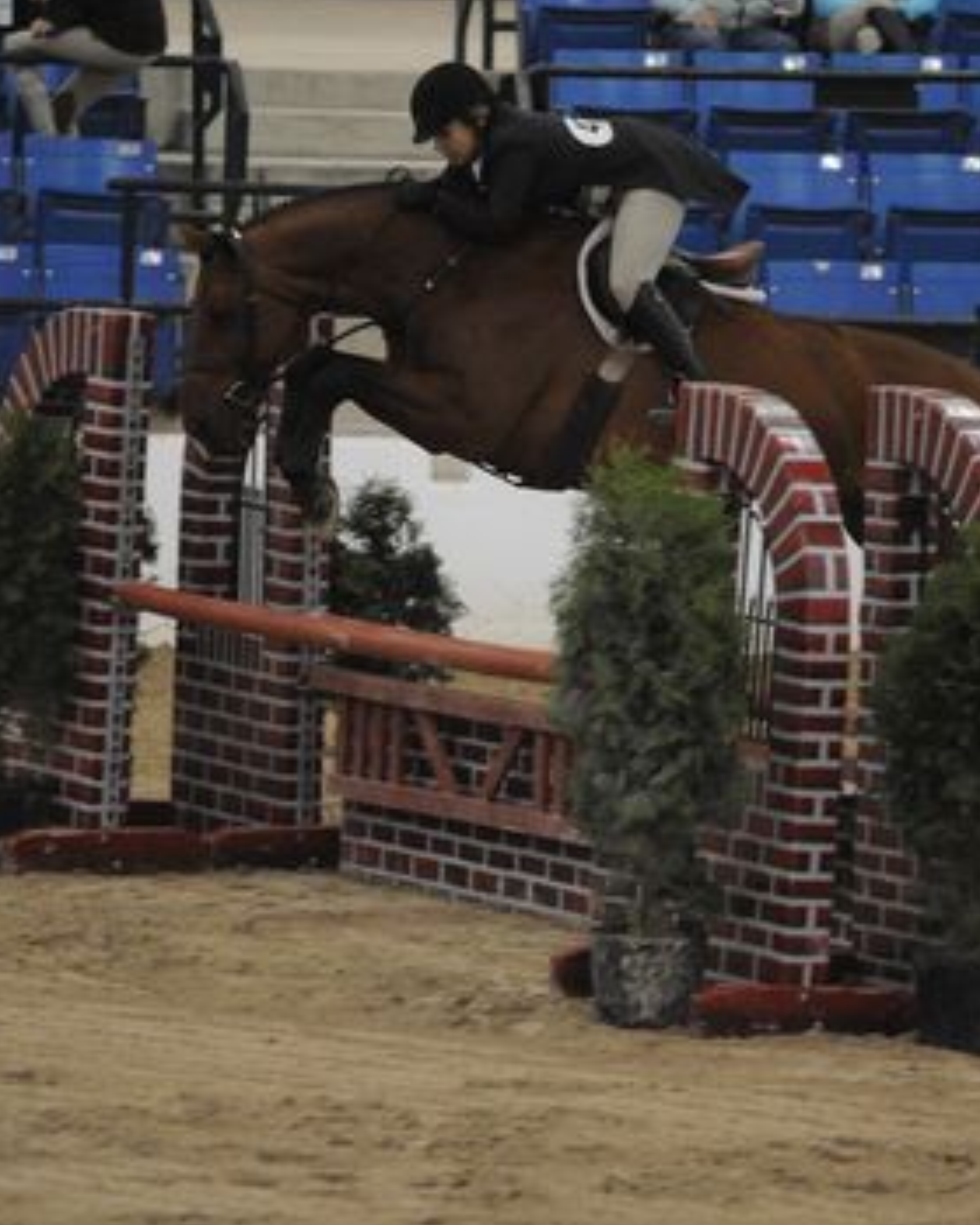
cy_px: 539
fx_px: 12436
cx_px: 494
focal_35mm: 343
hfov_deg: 4.5
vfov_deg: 5.6
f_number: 2.8
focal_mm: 200
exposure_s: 1/400
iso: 6400
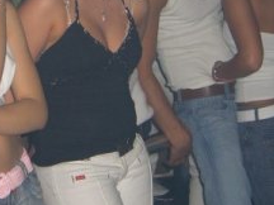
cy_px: 58
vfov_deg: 11.6
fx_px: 1013
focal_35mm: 128
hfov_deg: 15.3
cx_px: 37
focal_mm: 9.5
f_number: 3.1
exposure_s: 1/60
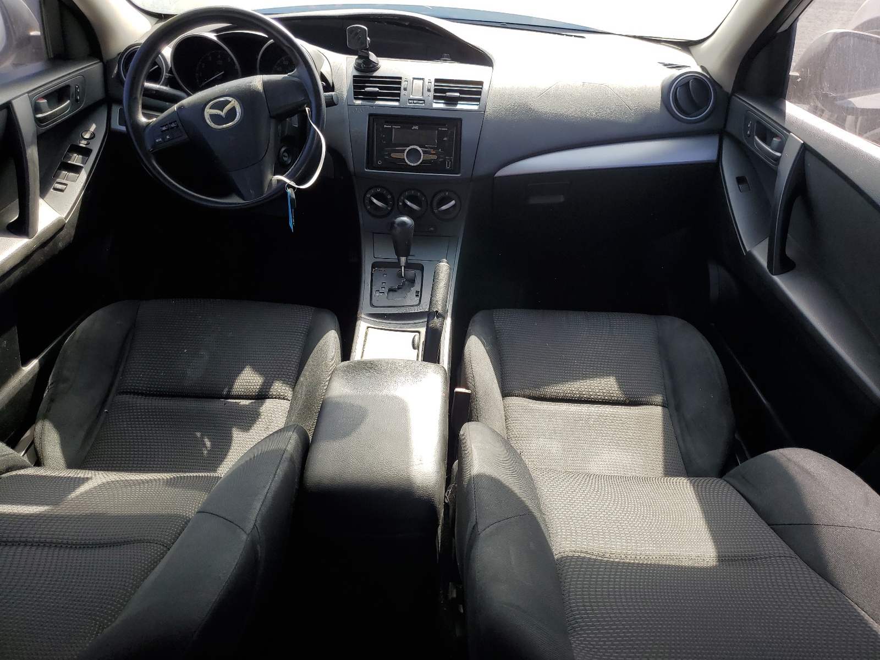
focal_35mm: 26
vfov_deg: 53.1
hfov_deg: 67.3
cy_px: 330
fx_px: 661
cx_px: 440
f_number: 1.5
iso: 50
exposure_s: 1/526
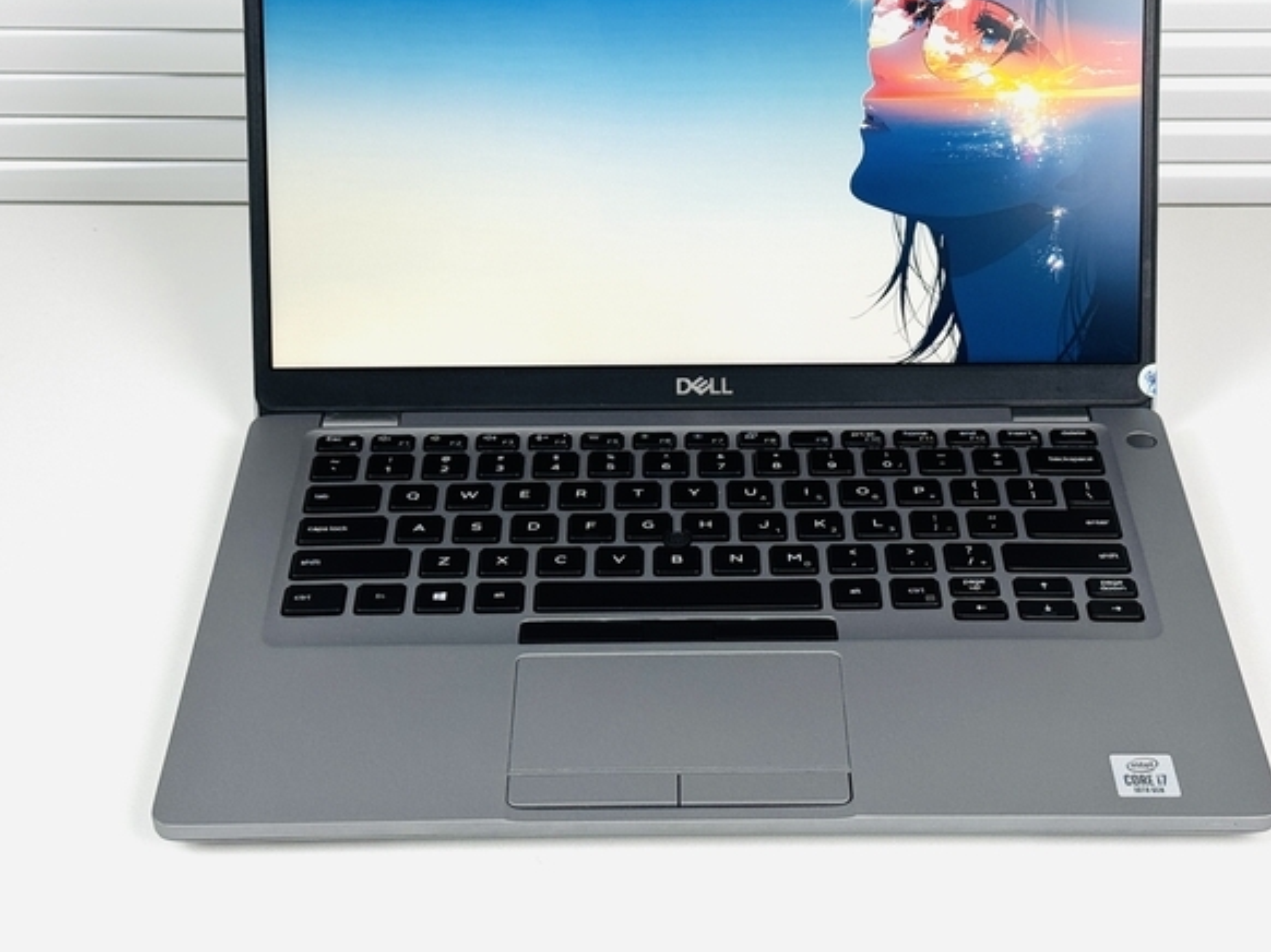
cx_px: 694
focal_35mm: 66
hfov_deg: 29.4
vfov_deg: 22.2
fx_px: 2422
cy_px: 322
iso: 64
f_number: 1.78
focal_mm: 6.76
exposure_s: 1/173
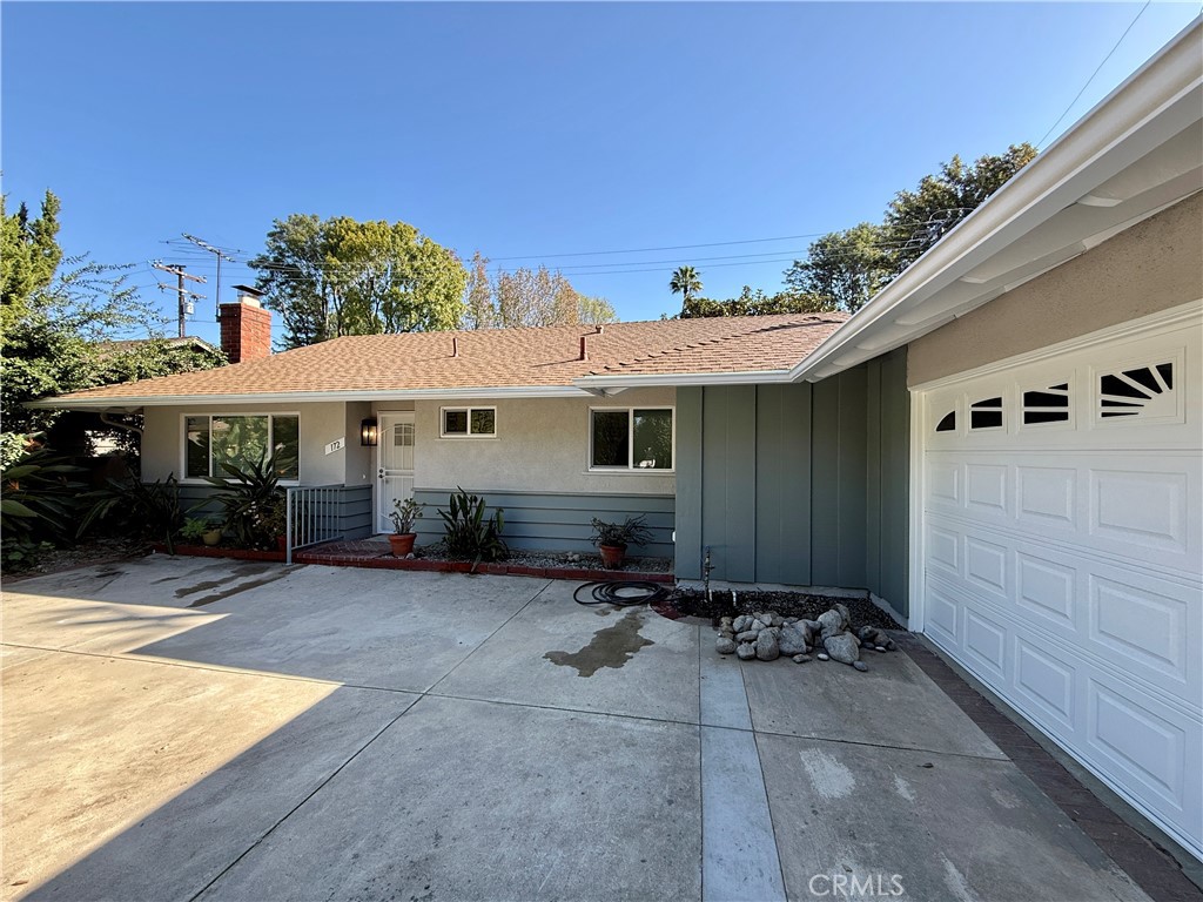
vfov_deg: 85.7
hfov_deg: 102.1
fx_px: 487
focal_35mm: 14
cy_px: 451
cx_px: 602
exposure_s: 1/579
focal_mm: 2.22
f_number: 2.2
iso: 64
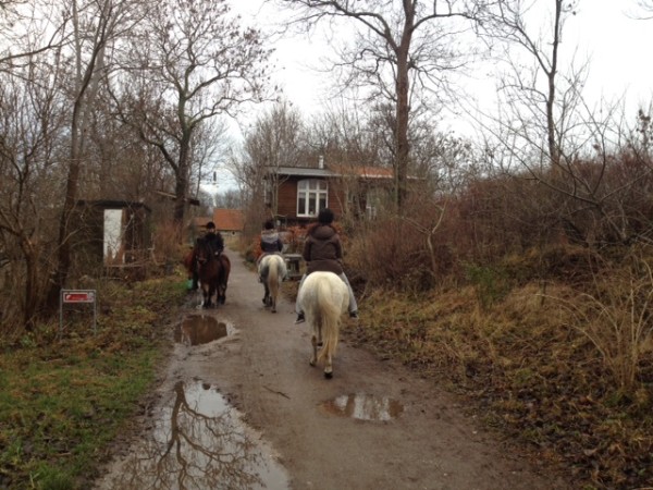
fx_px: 660
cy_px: 245
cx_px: 326
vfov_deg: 40.7
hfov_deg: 52.6
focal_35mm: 35
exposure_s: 1/120
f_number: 2.4
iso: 80
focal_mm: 4.28
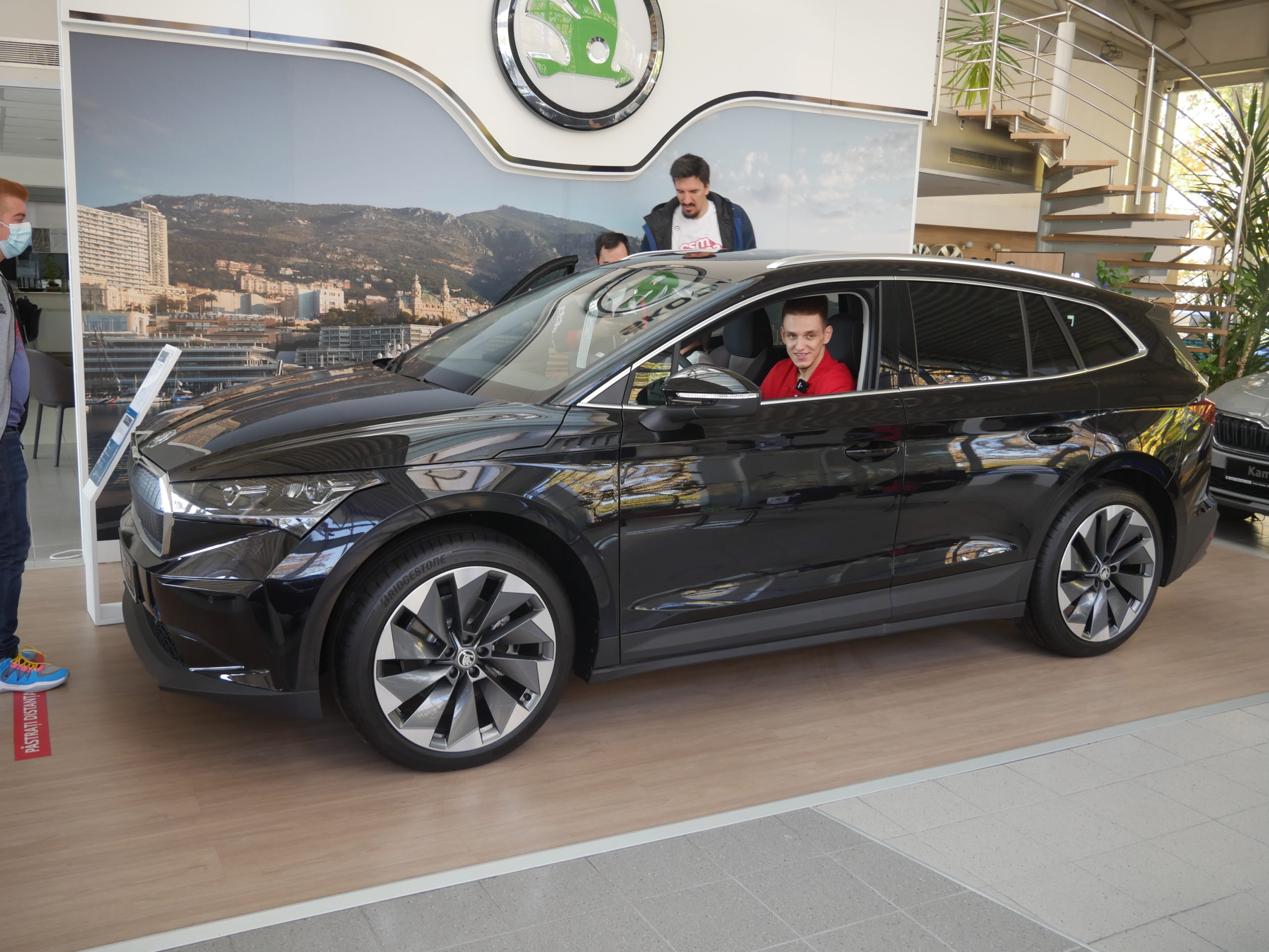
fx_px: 1100
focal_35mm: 30
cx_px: 634
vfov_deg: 46.8
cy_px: 476
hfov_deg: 59.9
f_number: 3.7
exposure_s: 1/60
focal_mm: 15
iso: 400
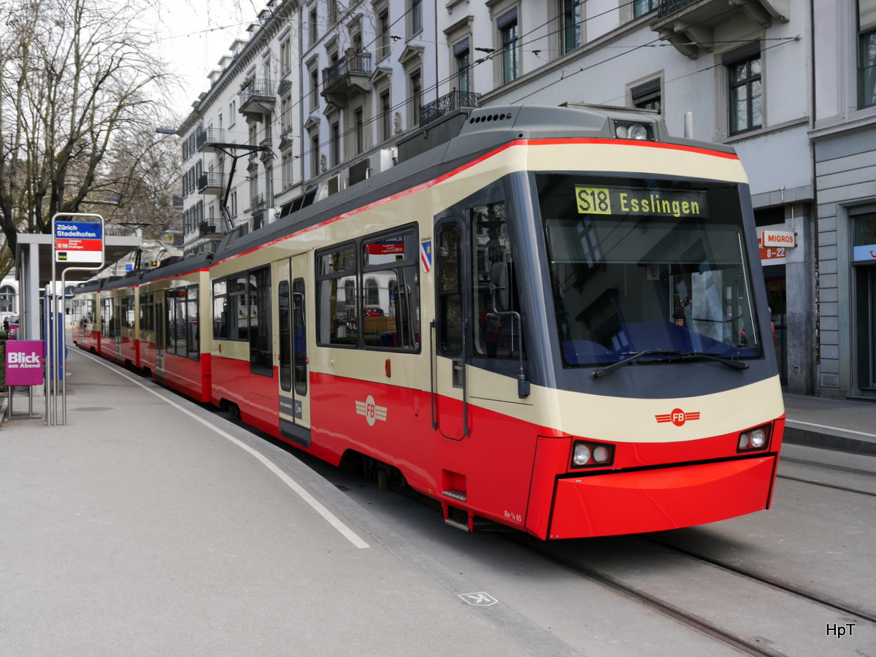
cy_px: 328
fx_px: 911
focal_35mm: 36
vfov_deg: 39.7
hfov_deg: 51.4
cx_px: 438
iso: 160
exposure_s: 1/200
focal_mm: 18
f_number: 5.6
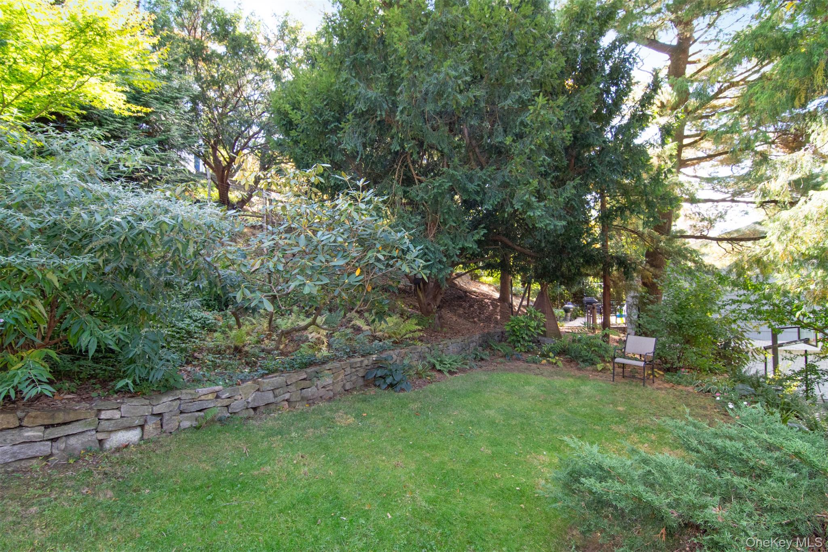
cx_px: 414
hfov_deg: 95.0
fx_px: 379
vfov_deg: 72.0
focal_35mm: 16
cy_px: 276
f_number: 8
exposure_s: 1/100
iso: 1000
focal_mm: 11
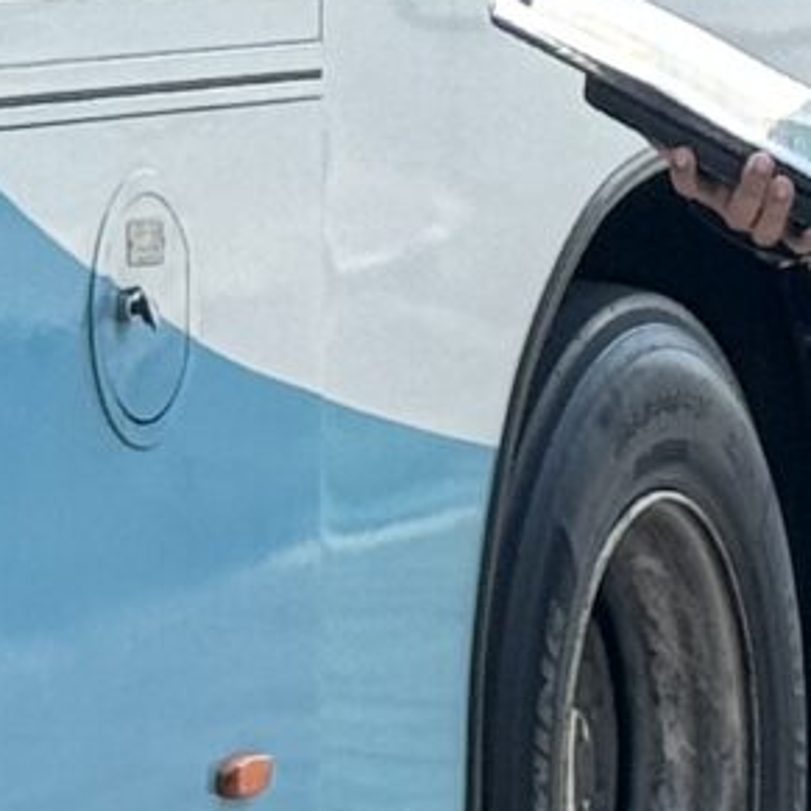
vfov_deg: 4.7
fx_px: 9887
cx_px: -192
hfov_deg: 4.7
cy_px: -351
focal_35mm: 373
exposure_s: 1/3096
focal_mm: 6.76
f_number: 1.78
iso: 64
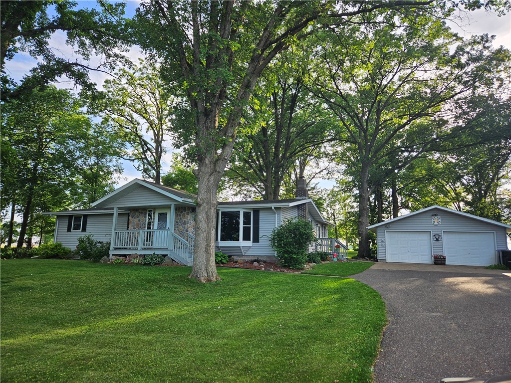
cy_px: 192
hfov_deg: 73.9
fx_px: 340
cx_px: 256
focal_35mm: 23
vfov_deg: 58.9
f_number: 1.8
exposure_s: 1/359
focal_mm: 5.4
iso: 25
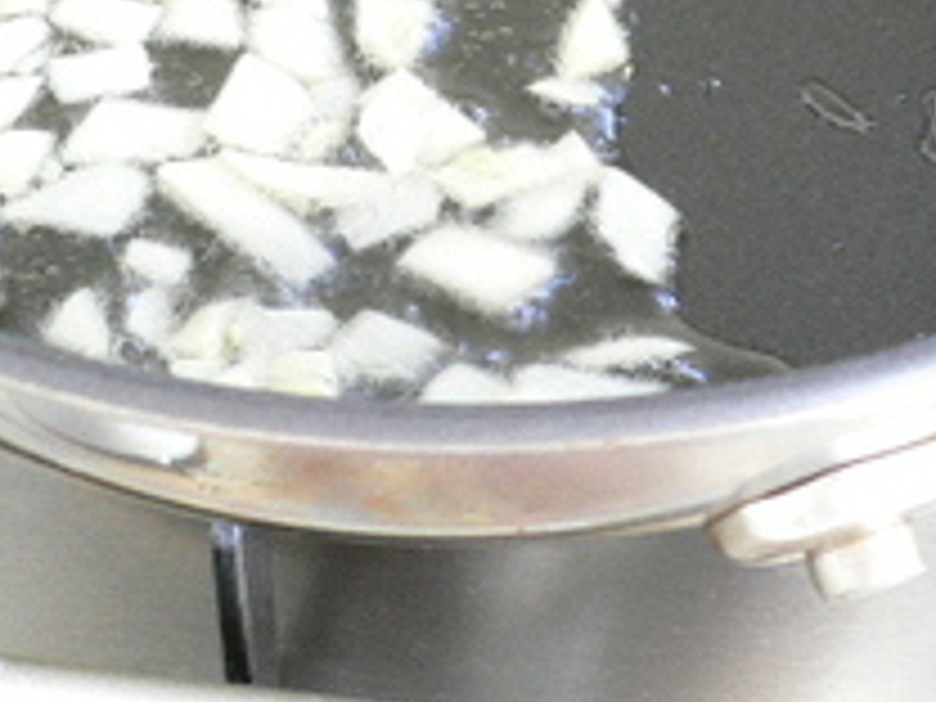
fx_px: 2271
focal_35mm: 84
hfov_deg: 23.3
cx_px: 432
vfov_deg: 17.1
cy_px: -43
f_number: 2.8
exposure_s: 1/10
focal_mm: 5.8
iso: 200
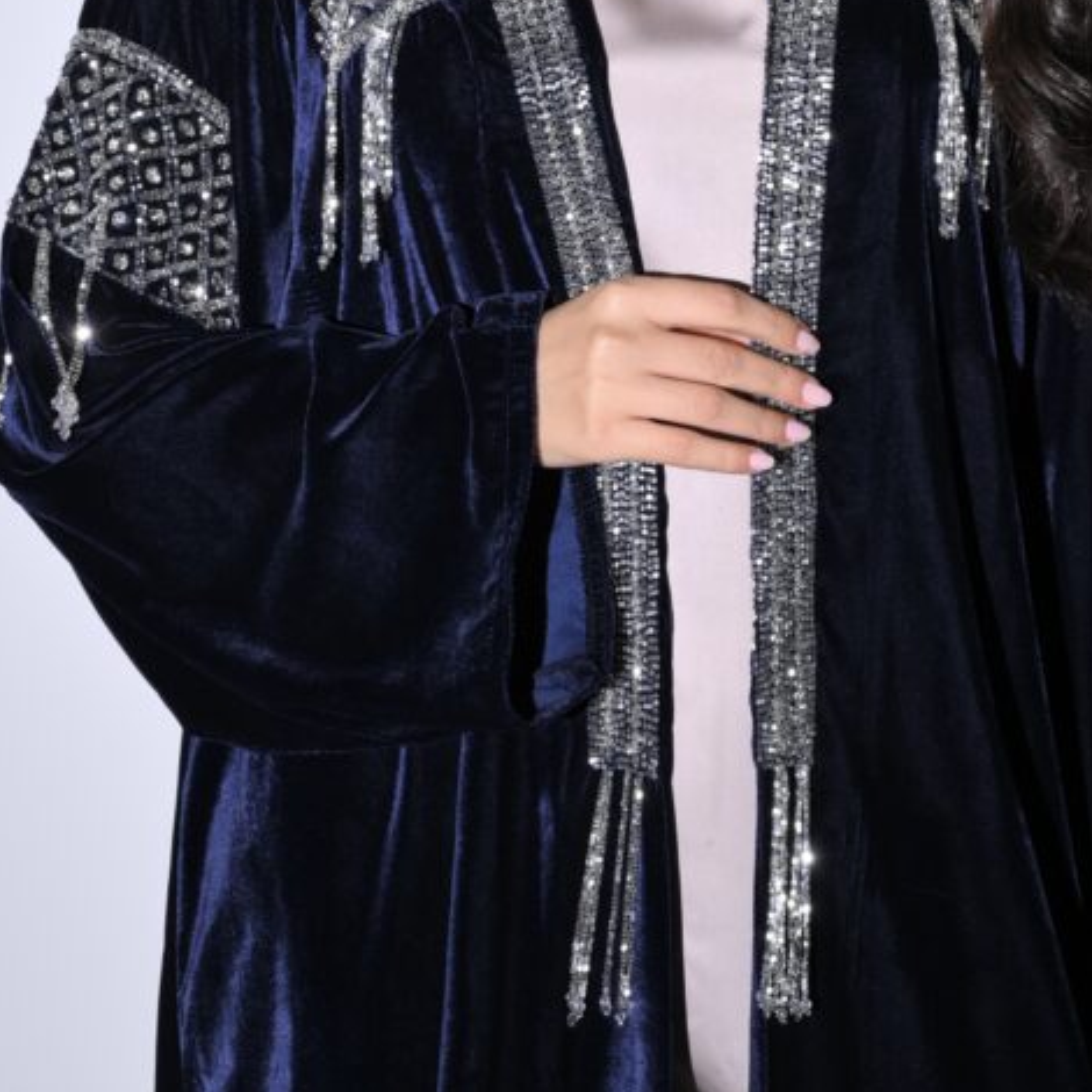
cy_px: 455
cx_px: 651
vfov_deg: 17.2
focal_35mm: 101
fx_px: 3605
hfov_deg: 17.2
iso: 400
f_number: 4
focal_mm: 62
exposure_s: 1/200
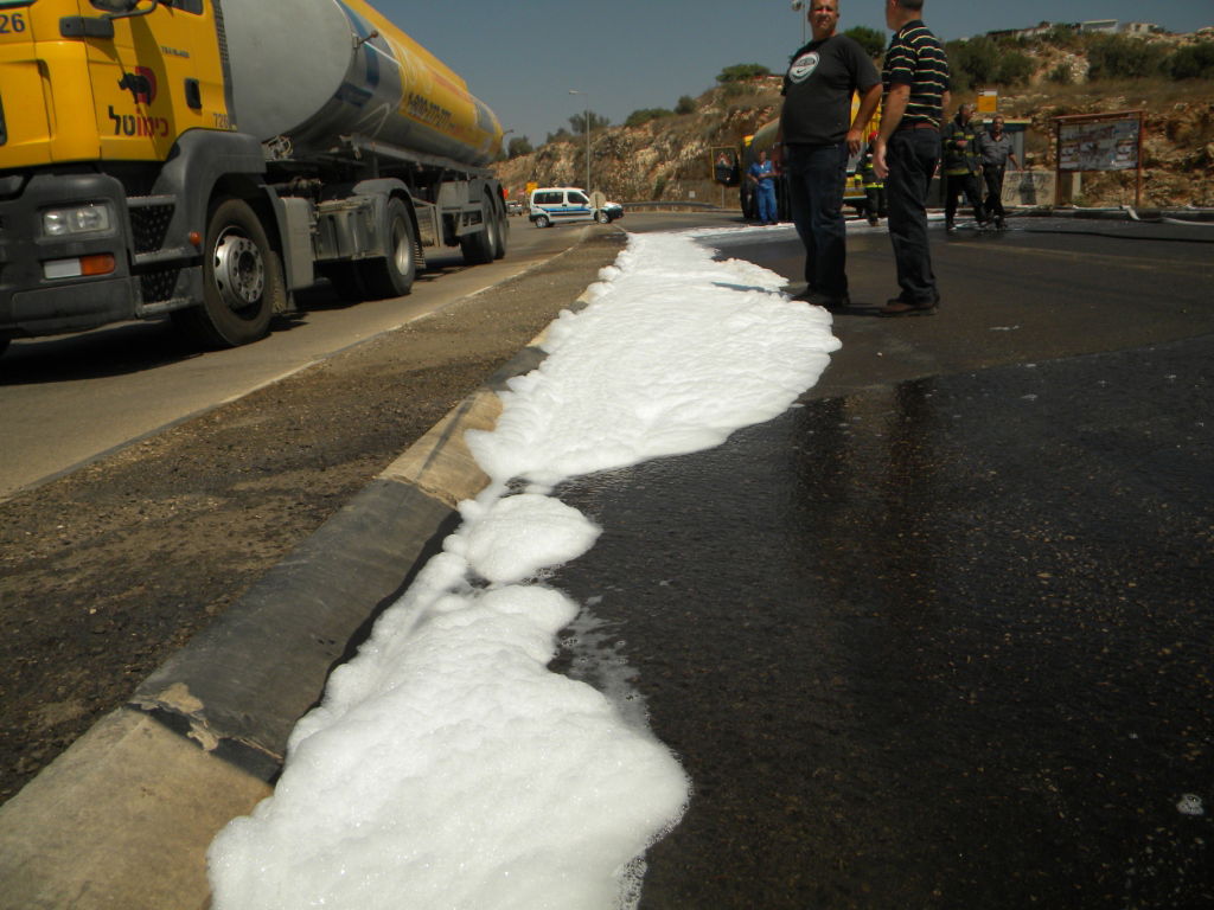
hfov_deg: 63.4
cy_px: 455
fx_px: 982
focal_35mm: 28
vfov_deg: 49.7
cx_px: 607
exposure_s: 1/810
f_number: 7
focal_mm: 5
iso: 80
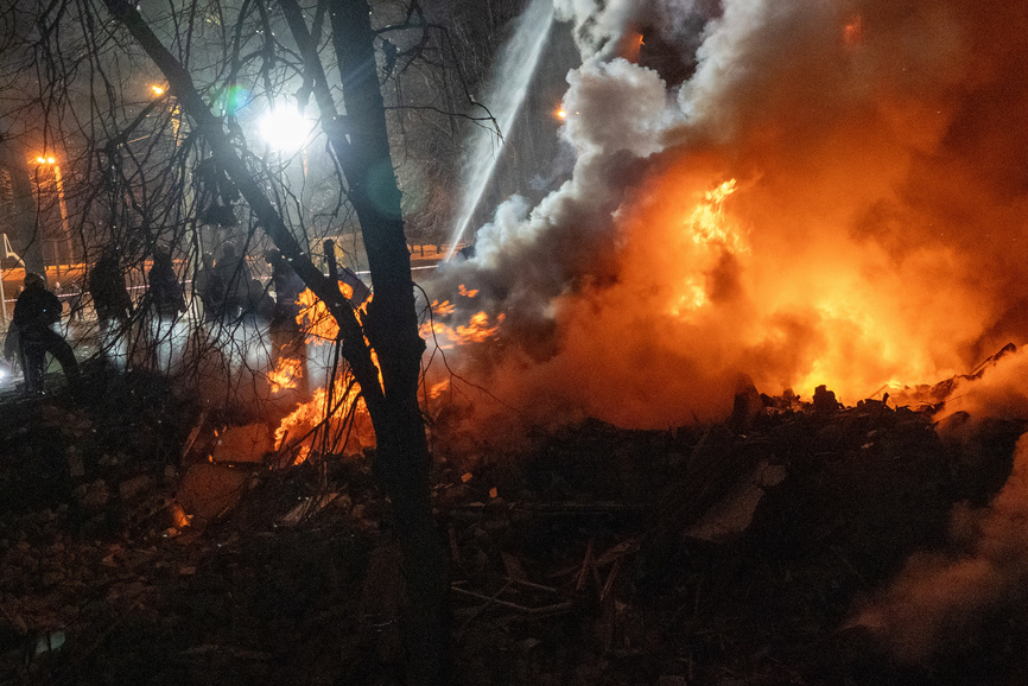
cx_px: 603
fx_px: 1114
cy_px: 295
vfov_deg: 34.2
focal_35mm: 39
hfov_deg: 49.3
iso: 25600
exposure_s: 1/100
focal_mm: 33
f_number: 5.6
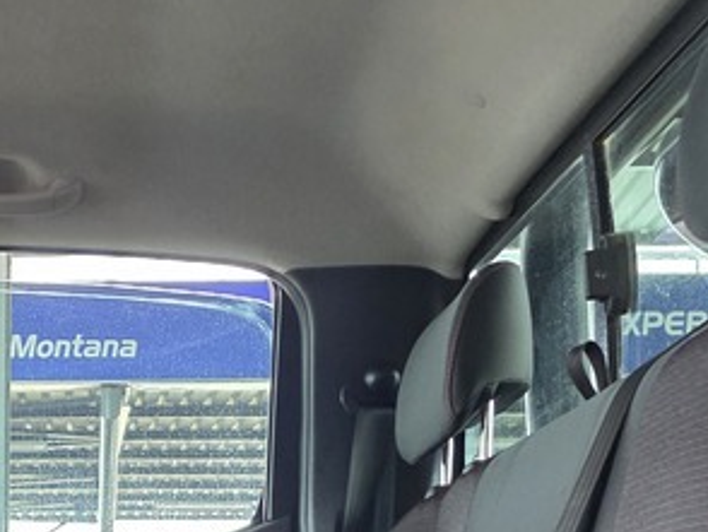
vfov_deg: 16.6
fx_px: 1638
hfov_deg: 23.4
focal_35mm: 80
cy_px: 821
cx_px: -2
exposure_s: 1/100
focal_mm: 6.25
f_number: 1.7
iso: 500
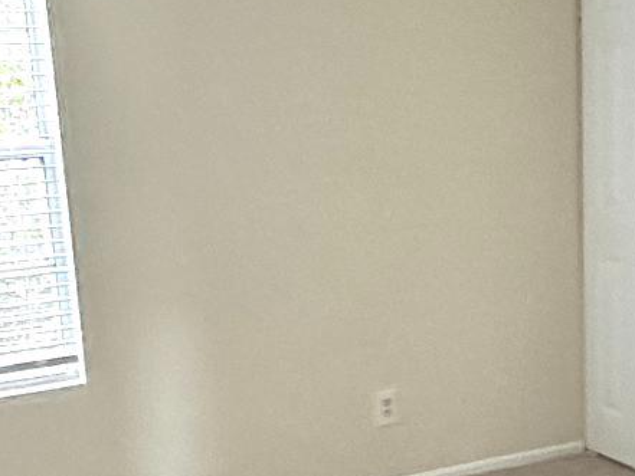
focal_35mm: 65
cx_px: 367
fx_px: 1193
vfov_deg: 22.4
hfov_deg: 29.8
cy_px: 348
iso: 1000
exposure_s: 1/60
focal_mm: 2.22
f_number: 2.2
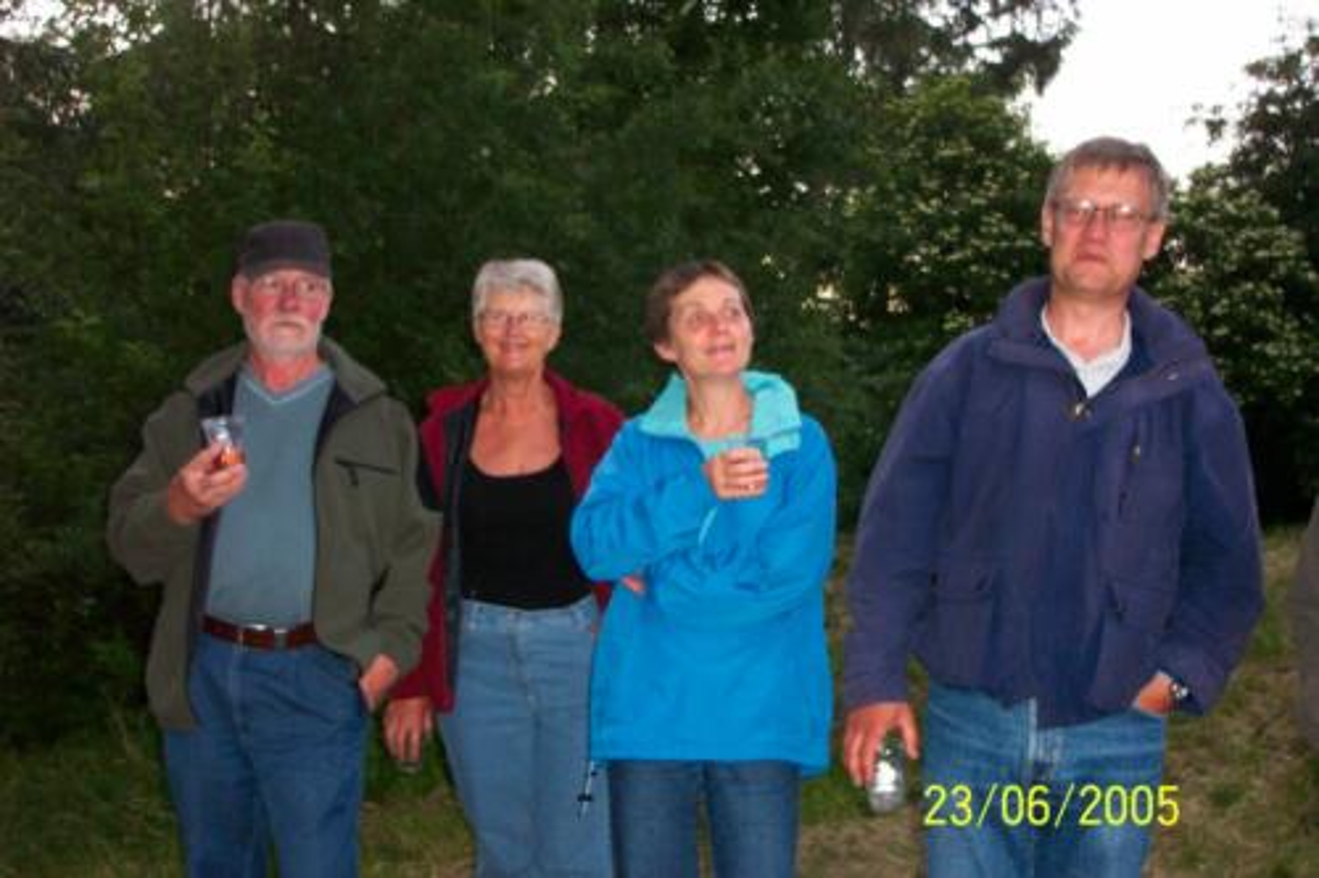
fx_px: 1282
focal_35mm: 35
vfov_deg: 37.8
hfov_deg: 54.5
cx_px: 660
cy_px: 439
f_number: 2.8
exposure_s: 1/30
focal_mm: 7.5
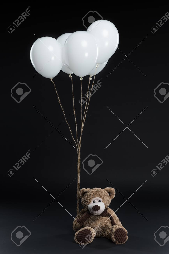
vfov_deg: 23.9
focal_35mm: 85
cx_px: 84
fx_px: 598
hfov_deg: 16.1
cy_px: 127
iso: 64
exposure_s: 1/125
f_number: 6.3
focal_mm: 85
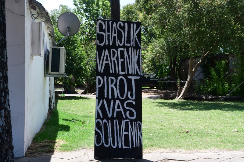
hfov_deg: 41.1
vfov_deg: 28.1
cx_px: 122
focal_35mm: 48
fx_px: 325
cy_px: 81
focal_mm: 32
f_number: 9
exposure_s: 1/400
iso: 400
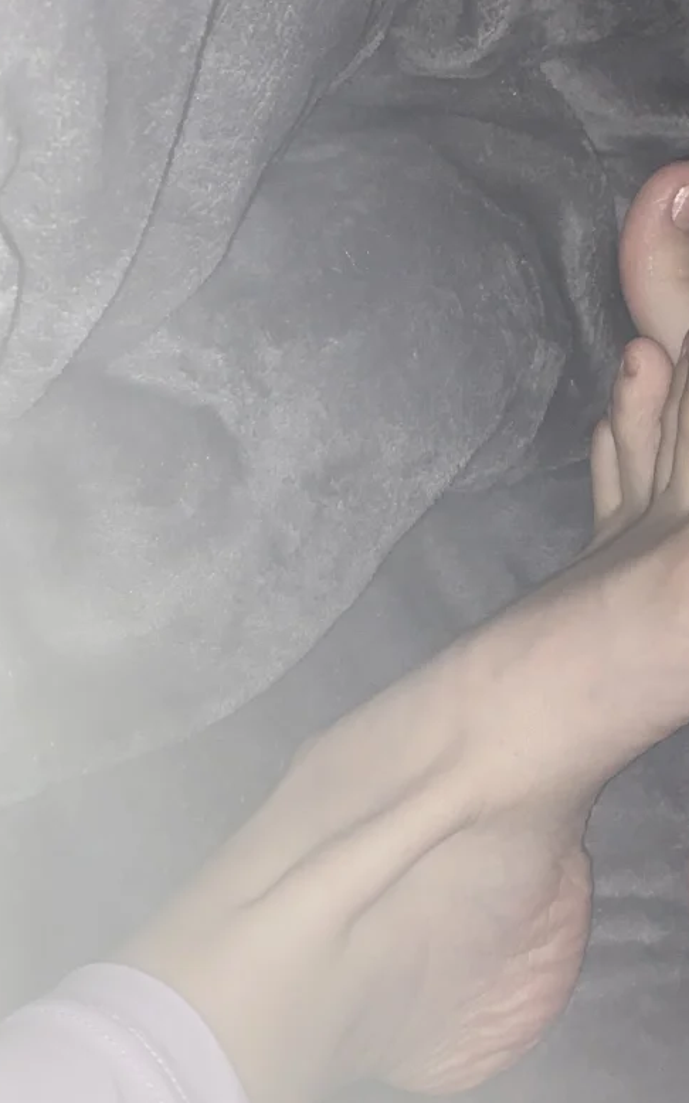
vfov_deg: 39.6
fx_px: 1533
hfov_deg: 24.5
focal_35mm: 51
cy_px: 516
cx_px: 637
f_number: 1.8
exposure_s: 1/49
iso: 32
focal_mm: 4.25
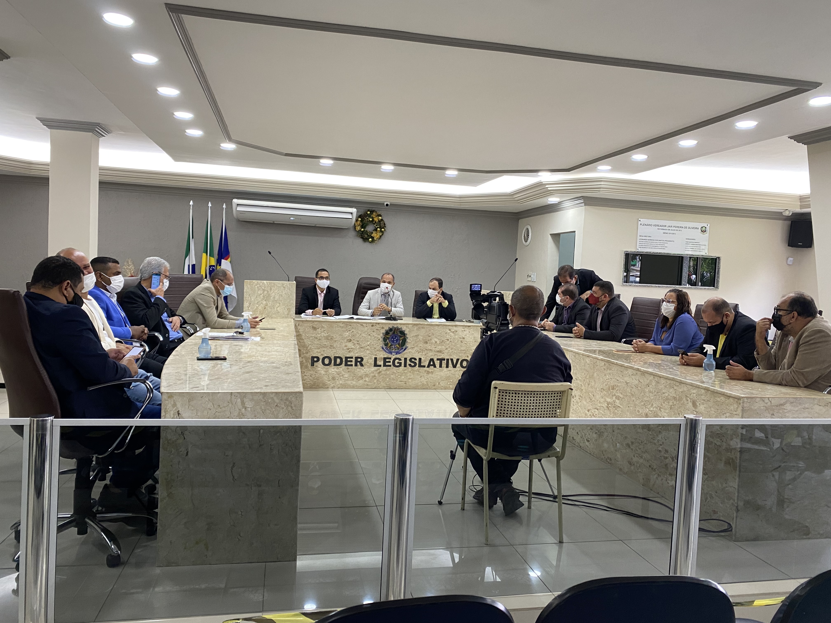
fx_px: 624
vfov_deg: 53.1
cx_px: 416
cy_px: 312
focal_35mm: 26
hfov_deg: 67.3
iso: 125
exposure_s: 1/60
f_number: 1.8
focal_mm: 4.25
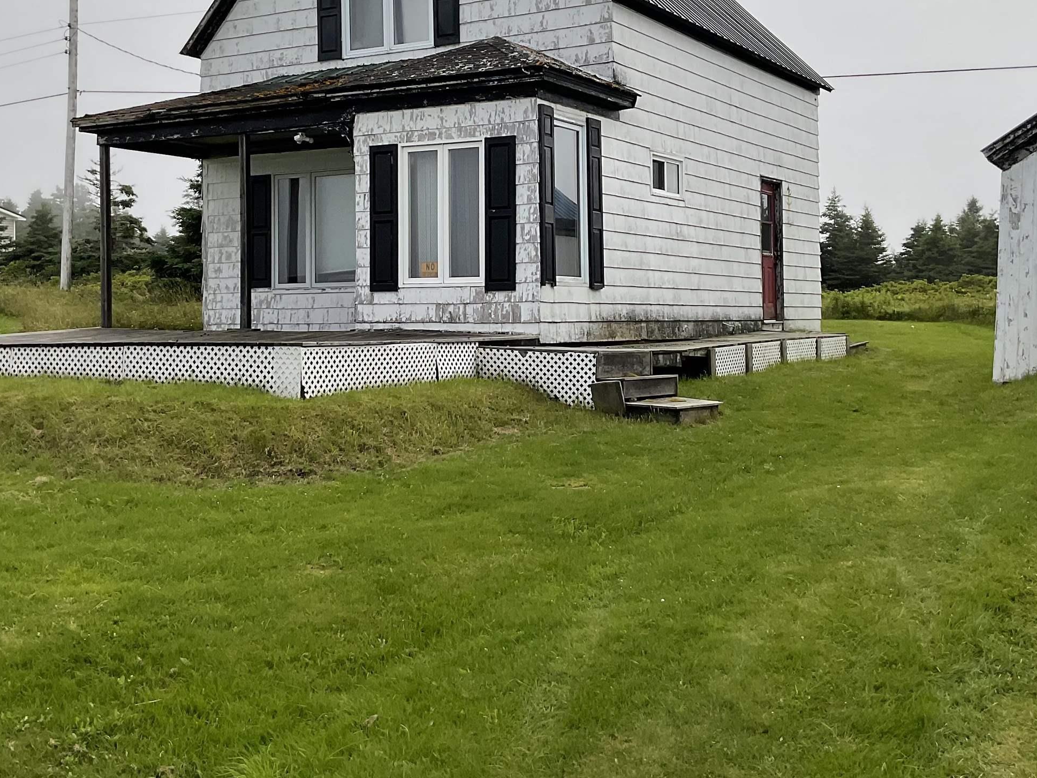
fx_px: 1378
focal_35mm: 46
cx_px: 511
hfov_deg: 41.2
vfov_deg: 31.4
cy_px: 282
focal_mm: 3
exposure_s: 1/4405
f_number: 1.8
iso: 20
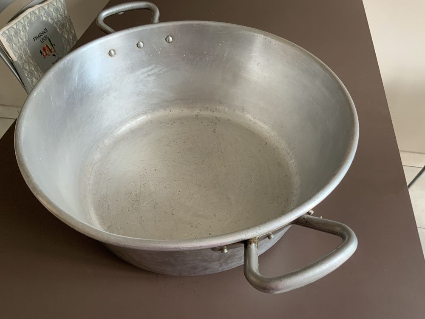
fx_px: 356
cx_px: 212
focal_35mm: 29
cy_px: 160
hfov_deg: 61.7
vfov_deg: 48.2
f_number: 1.8
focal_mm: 3
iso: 100
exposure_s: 1/60
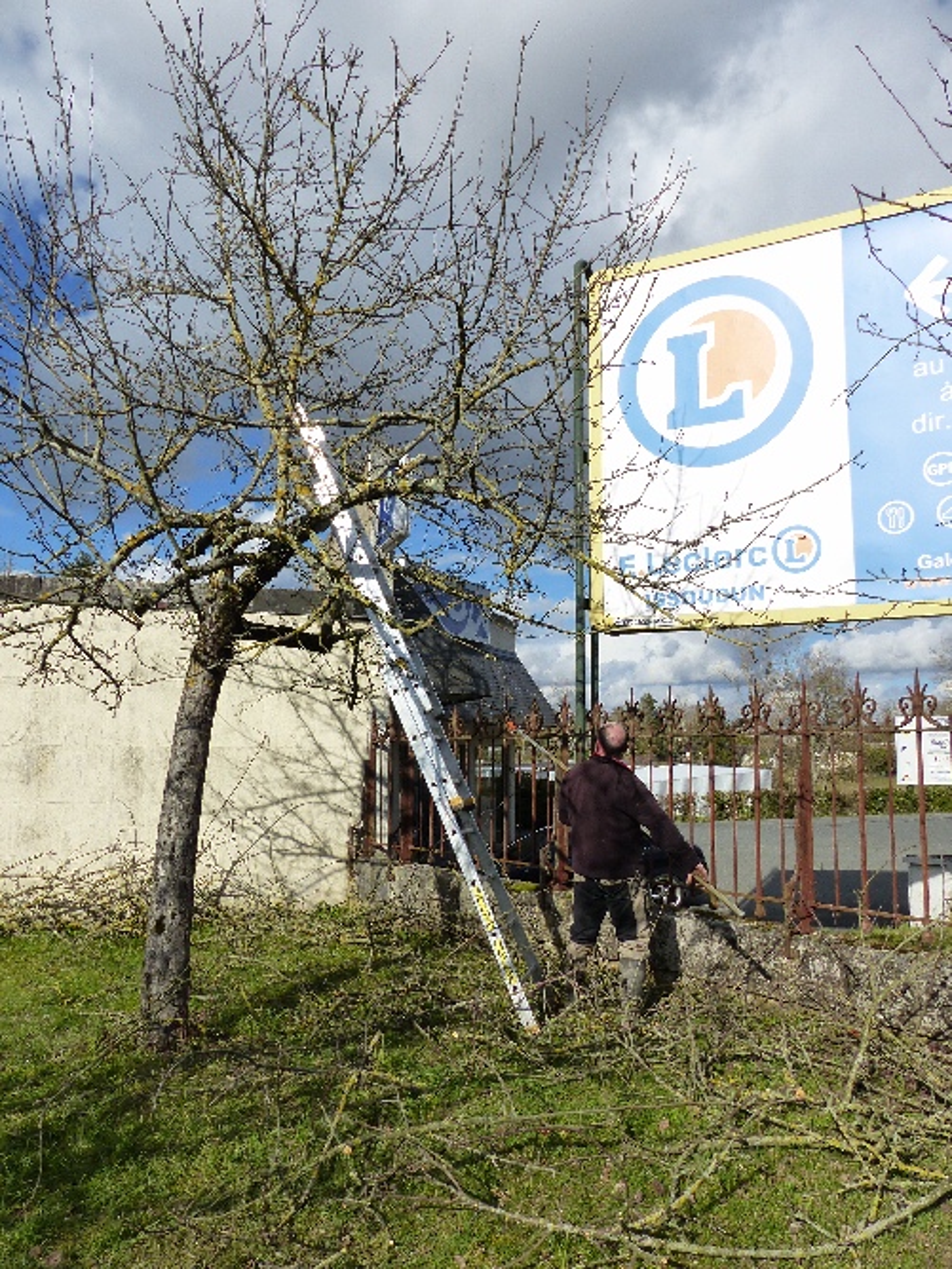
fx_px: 917
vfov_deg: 69.4
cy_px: 634
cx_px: 476
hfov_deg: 54.9
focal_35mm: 25
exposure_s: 1/1600
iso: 160
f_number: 4
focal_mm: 4.5
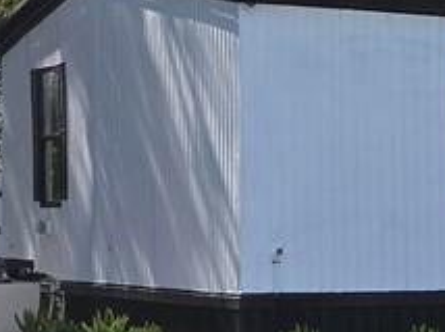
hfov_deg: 9.6
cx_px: 1204
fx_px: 2209
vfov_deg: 8.6
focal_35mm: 172
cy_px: 268
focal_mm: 6.3
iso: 12
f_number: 1.7
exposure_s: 1/624
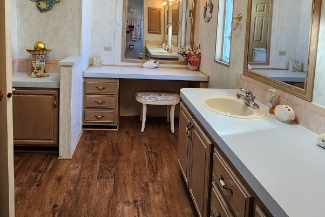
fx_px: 208
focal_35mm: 23
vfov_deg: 51.8
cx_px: 143
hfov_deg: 75.8
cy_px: 45
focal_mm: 2.2
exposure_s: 1/60
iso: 160
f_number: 2.2
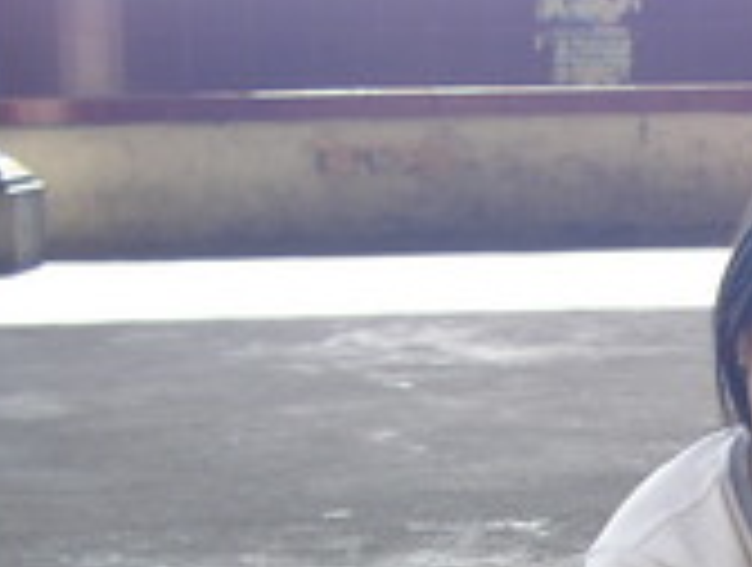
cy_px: 680
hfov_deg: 17.7
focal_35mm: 107
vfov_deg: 13.5
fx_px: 2329
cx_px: 815
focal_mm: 6.3
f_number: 2.9
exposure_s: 1/125
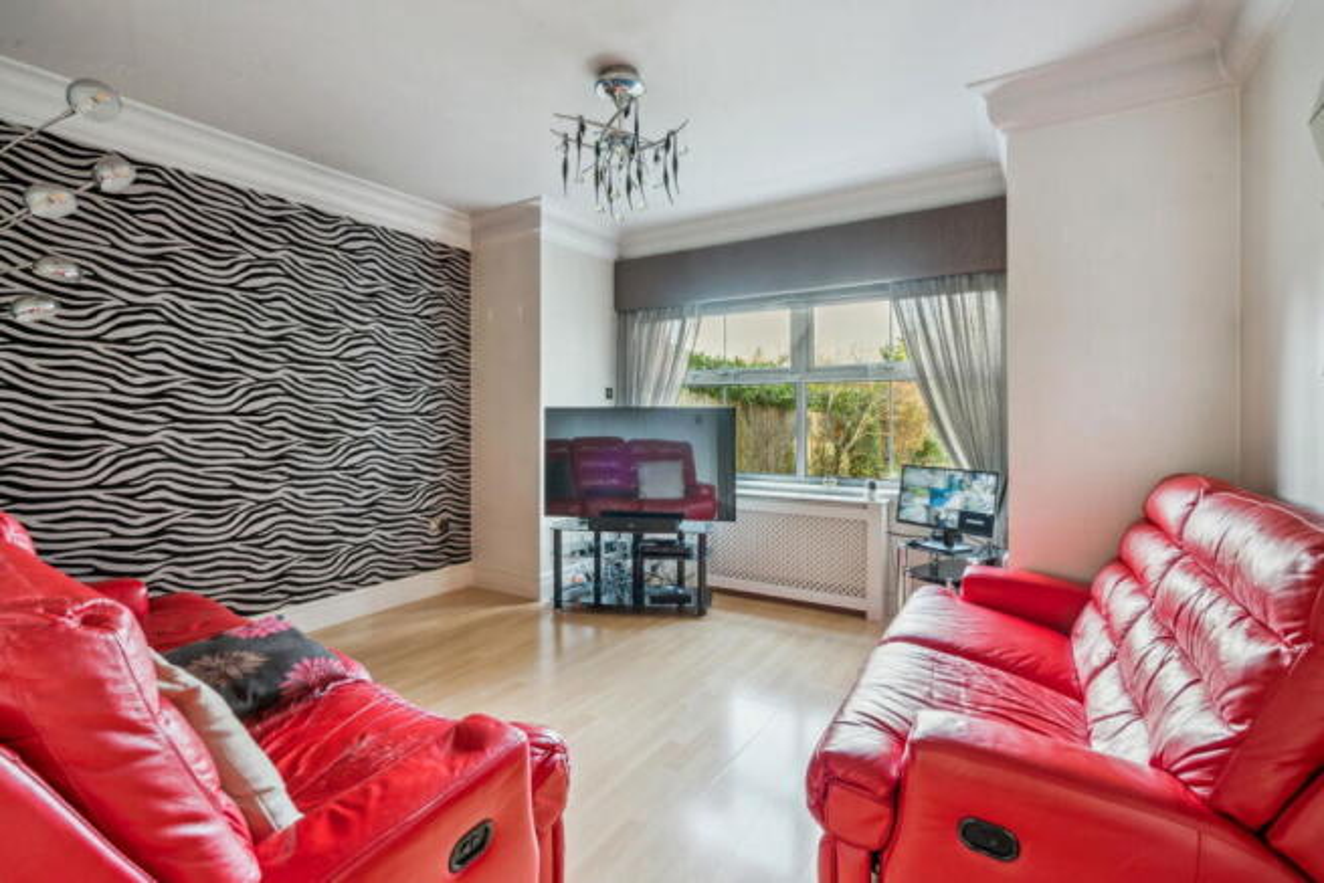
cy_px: 442
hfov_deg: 96.7
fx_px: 589
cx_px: 662
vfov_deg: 73.8
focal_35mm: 16
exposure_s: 1/3
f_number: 11
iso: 640
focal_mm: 16
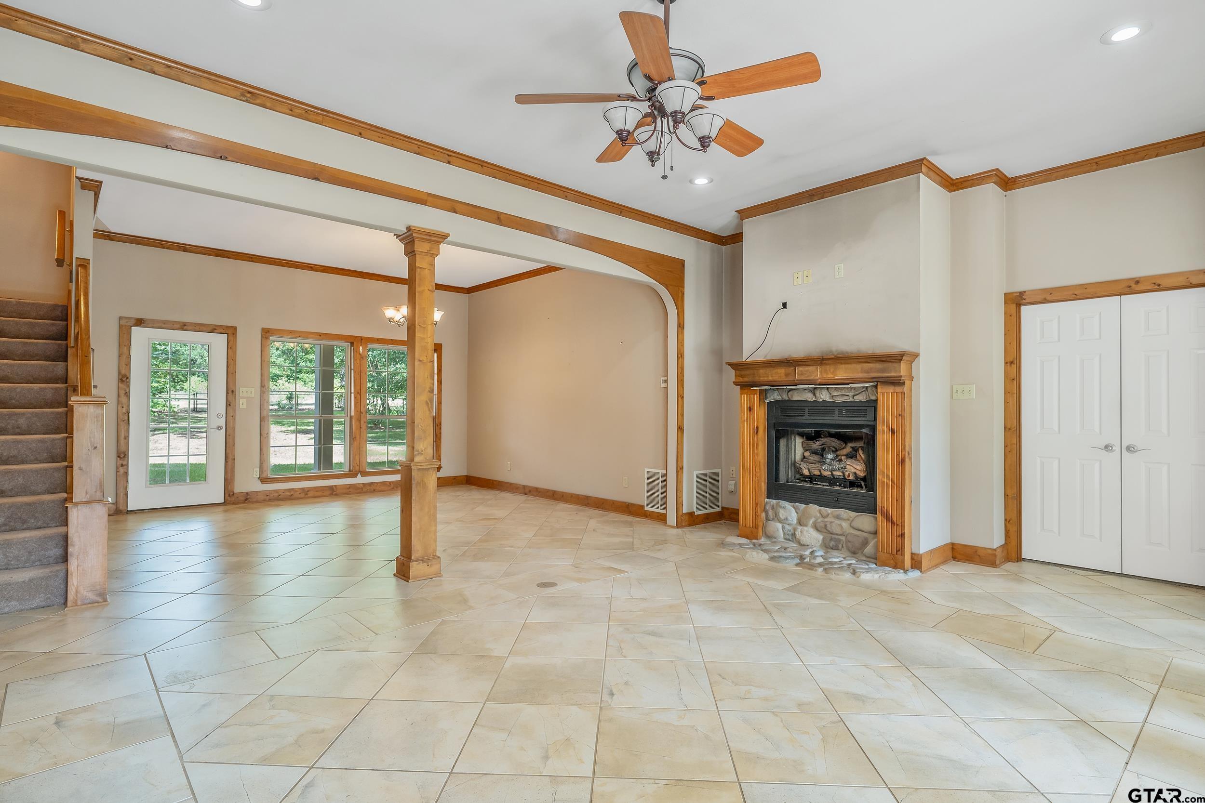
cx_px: 602
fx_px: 602
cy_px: 402
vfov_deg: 67.4
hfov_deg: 90.0
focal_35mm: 18
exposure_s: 1/15
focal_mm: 18
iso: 800
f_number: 8
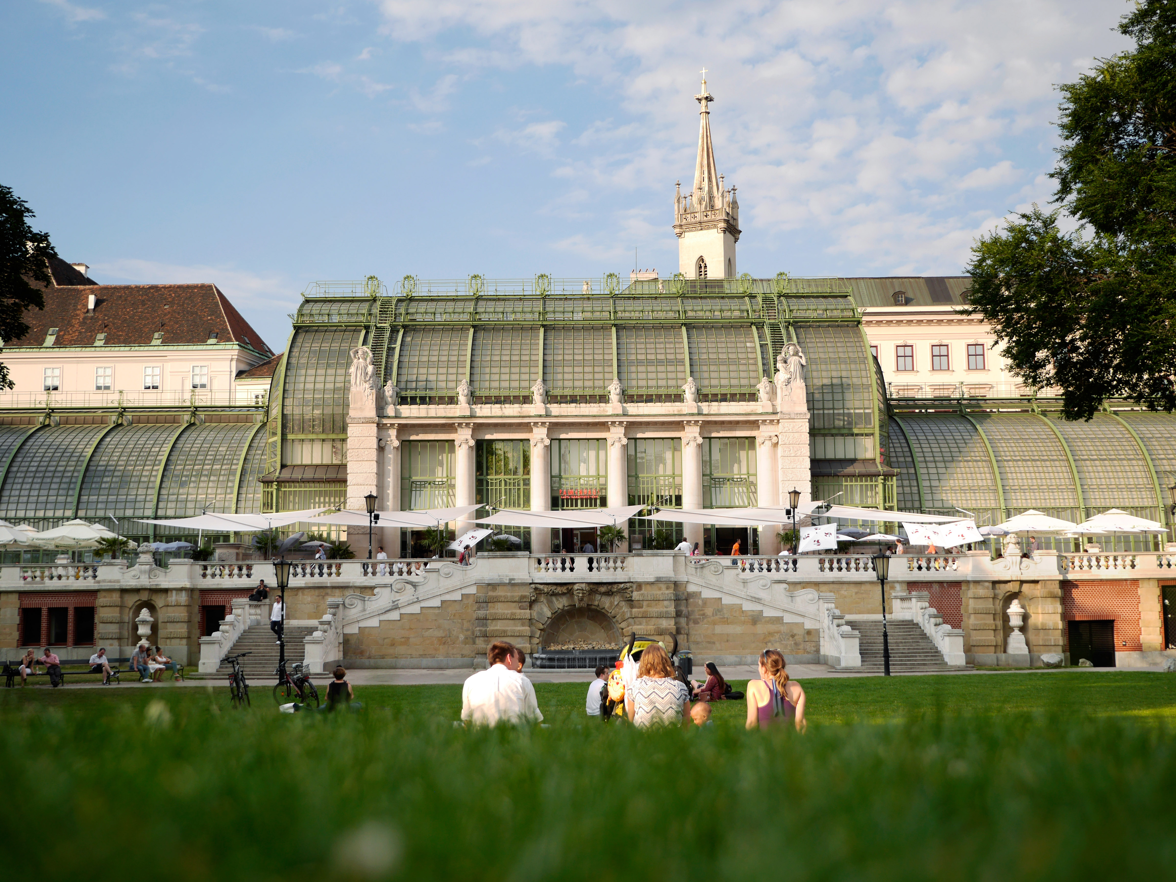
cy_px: 441
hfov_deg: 49.0
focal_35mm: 38
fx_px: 1291
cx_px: 588
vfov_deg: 37.7
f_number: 2.8
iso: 125
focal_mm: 19
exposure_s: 1/800
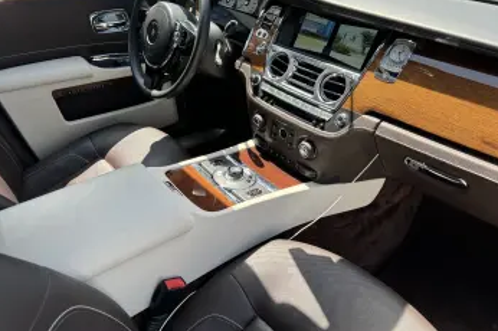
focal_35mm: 26
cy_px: 153
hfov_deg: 69.4
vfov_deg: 49.4
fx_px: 359
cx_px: 242
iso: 80
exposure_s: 1/488
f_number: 1.78
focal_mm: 6.76
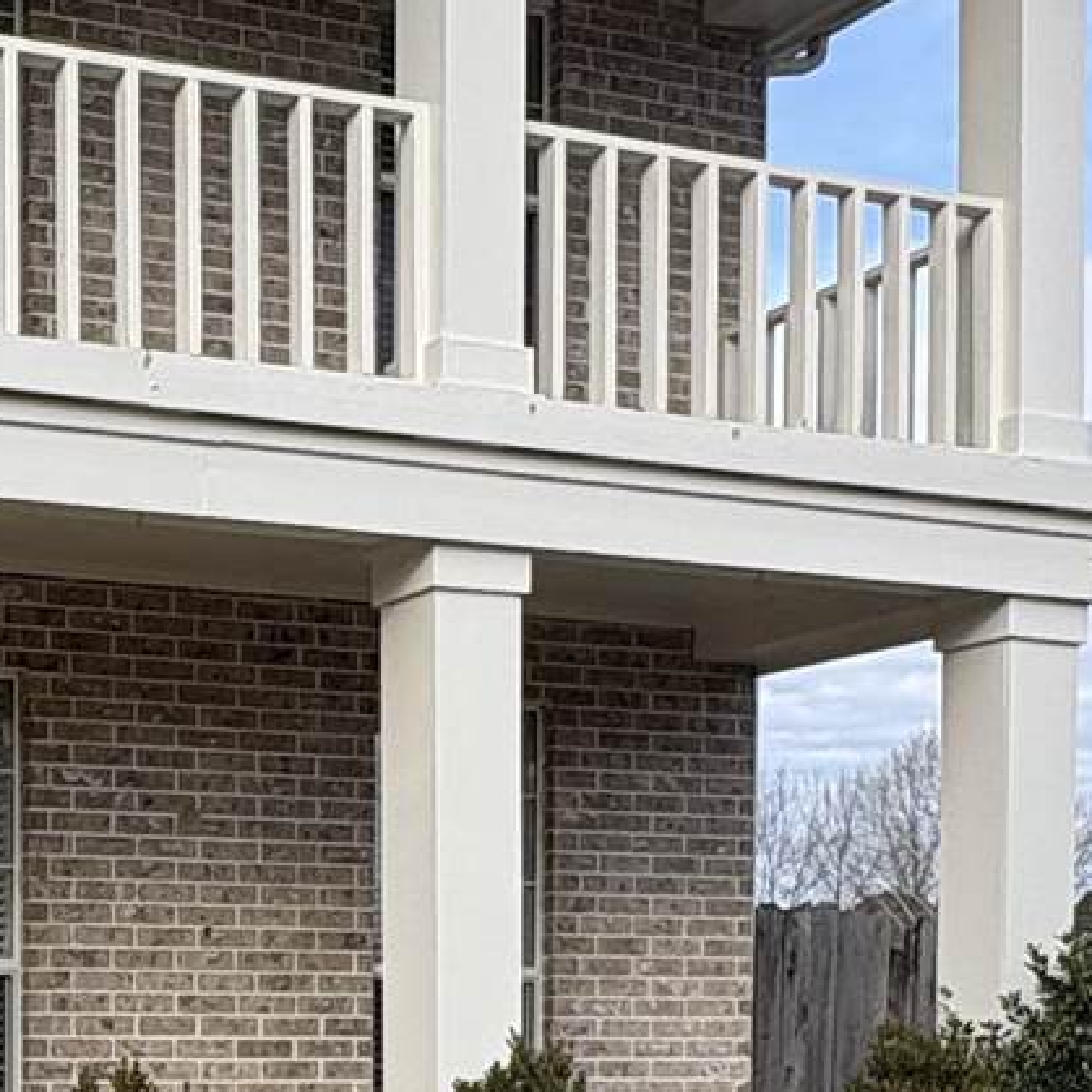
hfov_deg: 24.0
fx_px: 2427
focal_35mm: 68
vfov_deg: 23.9
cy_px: 1165
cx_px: -60
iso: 40
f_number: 2.2
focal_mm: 2.22
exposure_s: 1/921
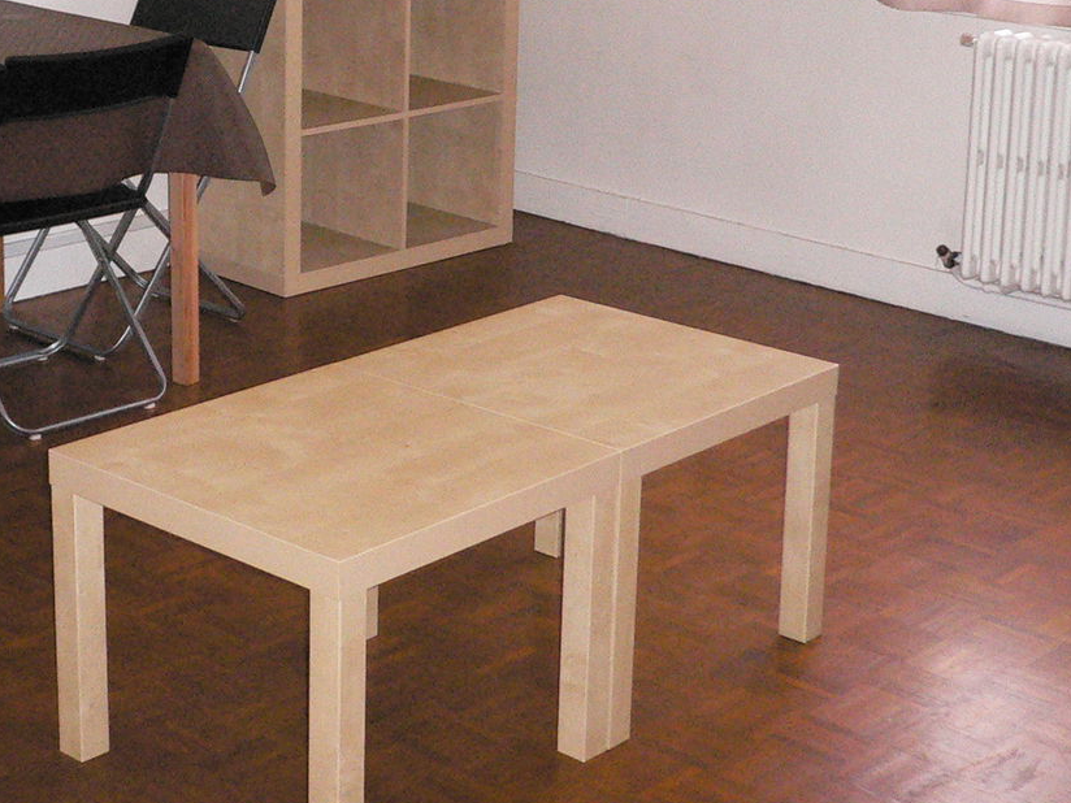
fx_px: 2104
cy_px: 178
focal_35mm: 68
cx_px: 350
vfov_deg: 21.4
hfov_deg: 28.4
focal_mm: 5.8
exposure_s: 1/60
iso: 400
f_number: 2.8
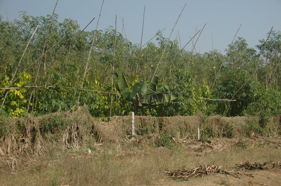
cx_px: 140
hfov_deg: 35.1
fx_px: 444
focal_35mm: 57
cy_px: 93
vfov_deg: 23.7
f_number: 5.6
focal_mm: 38
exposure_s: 1/400
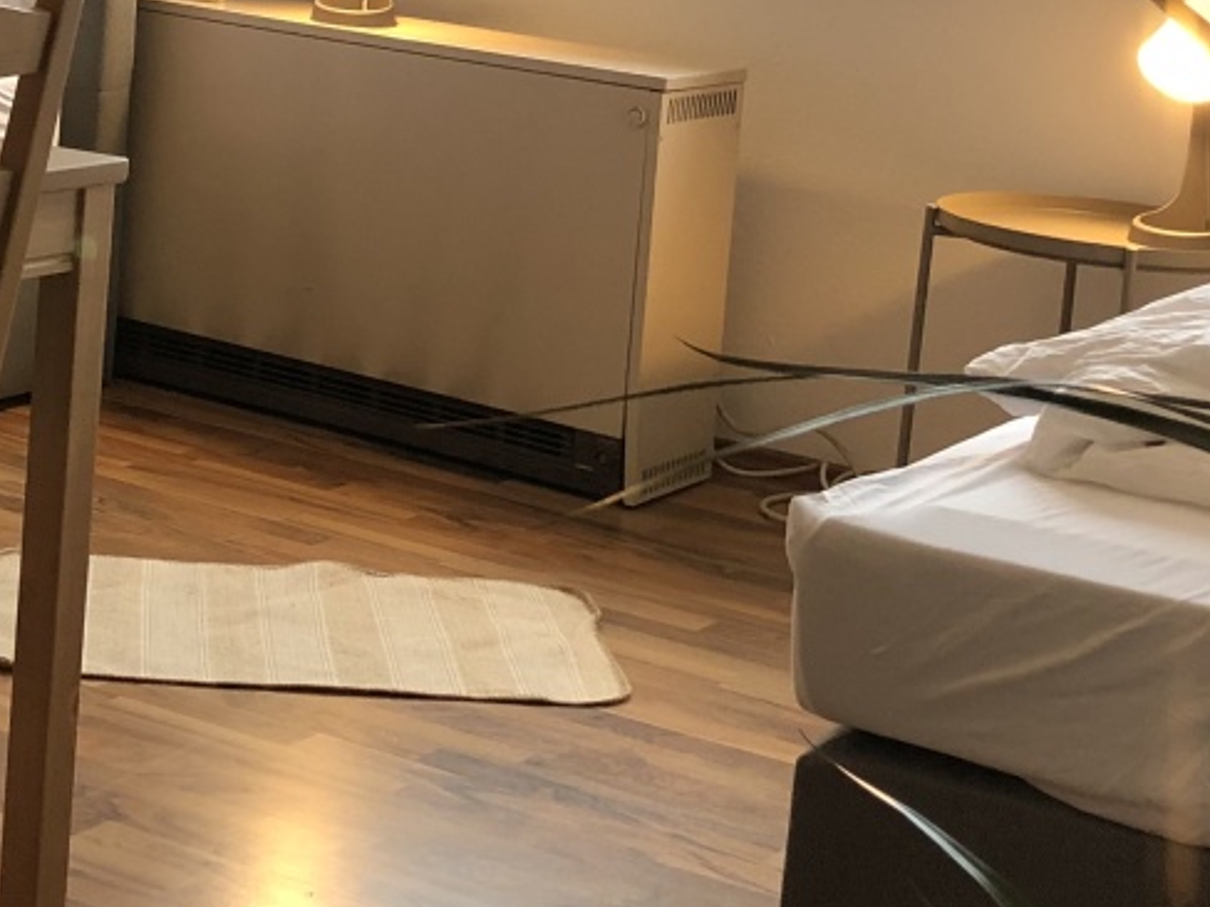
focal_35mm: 86
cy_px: 38
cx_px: 176
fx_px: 3006
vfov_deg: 16.9
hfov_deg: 22.3
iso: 40
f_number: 1.8
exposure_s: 1/25
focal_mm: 4
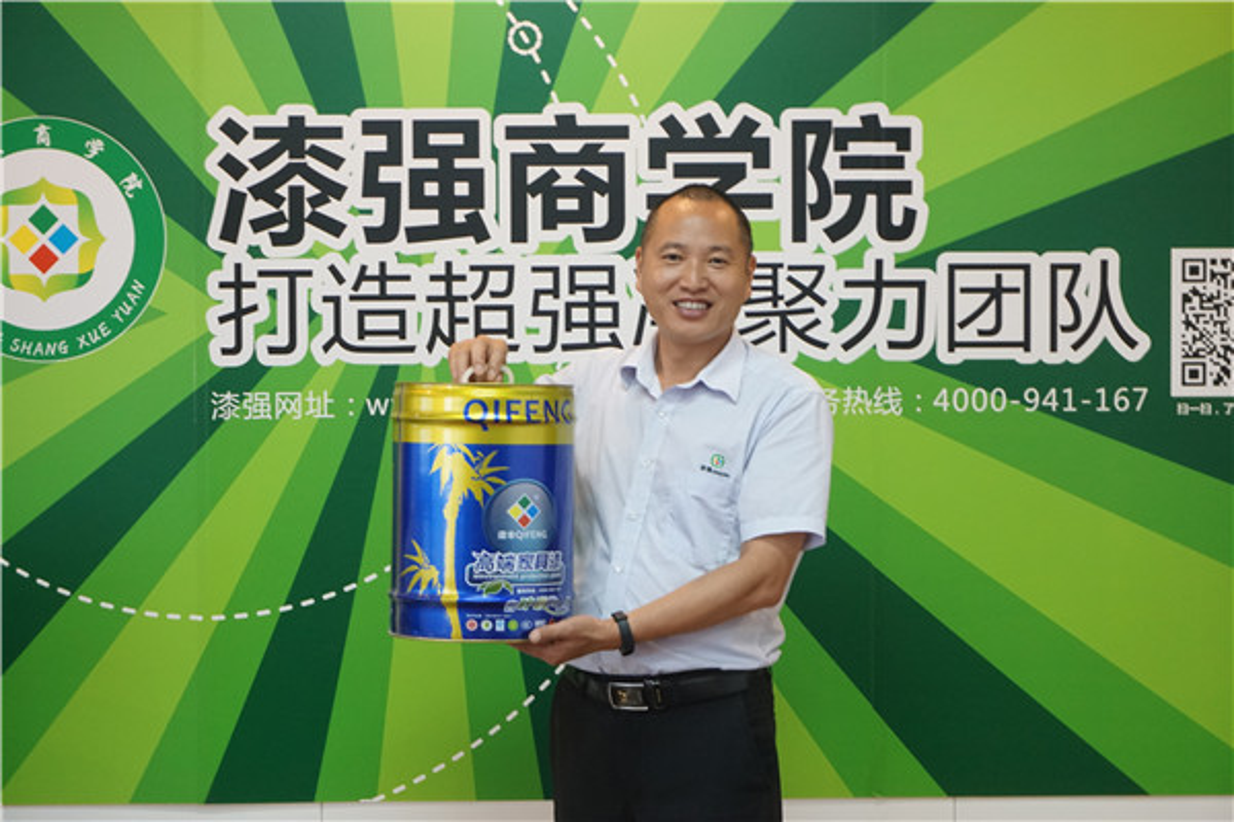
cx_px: 617
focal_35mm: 75
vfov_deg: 18.2
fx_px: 2571
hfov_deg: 27.0
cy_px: 411
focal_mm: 50
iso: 1250
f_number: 5.6
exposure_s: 1/40
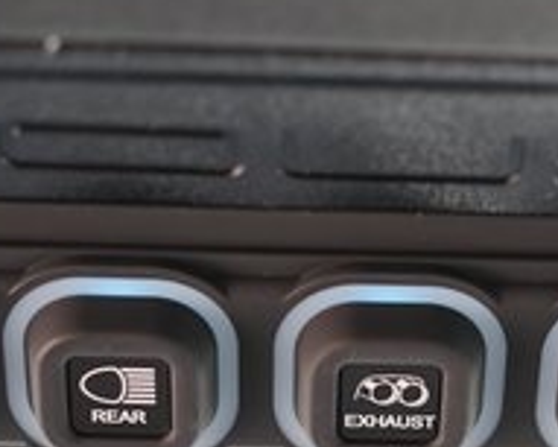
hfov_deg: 14.2
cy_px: 396
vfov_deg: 11.4
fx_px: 2231
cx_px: 380
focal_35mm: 135
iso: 200
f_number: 4
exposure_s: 1/60
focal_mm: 43
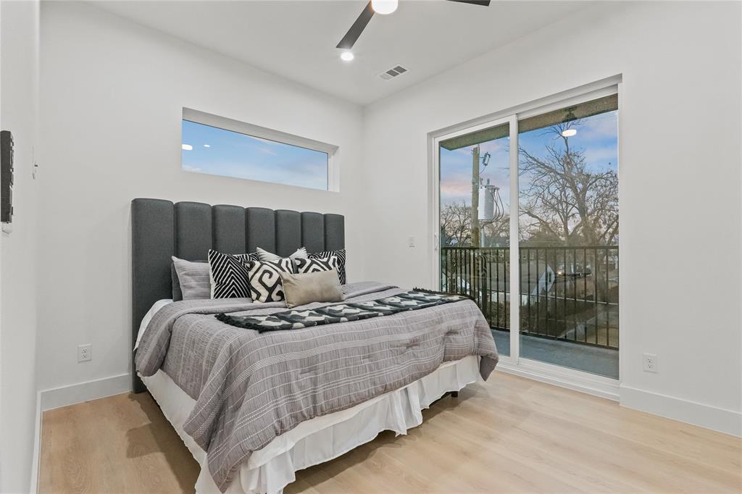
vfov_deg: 72.0
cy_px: 247
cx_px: 371
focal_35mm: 16
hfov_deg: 95.0
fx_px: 340
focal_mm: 11
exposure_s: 1/30
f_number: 6.3
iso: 3200
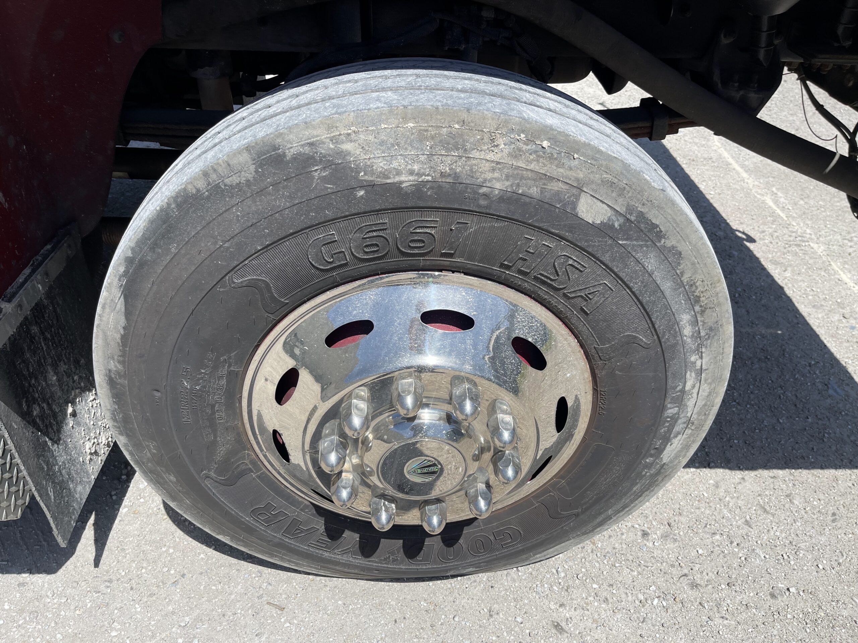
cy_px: 322
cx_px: 429
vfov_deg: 53.1
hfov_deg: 67.3
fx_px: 644
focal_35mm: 26
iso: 32
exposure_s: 1/3086
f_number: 1.6
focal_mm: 5.1
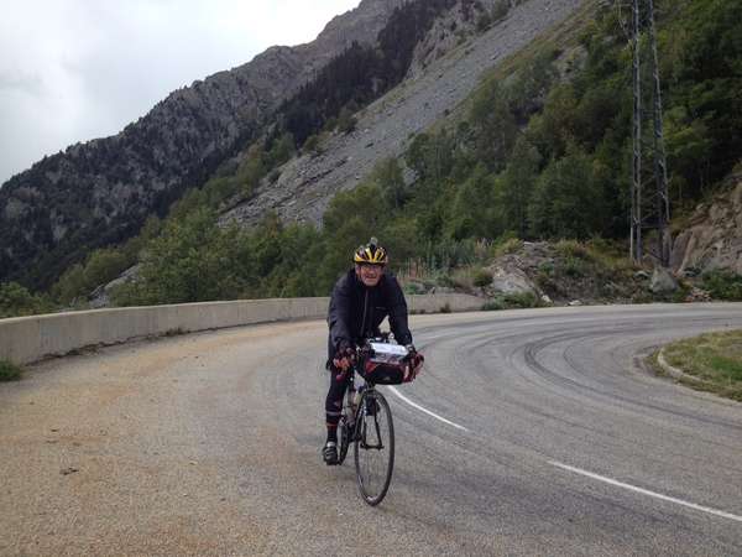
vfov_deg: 40.7
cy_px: 278
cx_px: 371
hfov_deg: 52.6
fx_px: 750
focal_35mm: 35
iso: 50
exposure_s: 1/606
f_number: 2.4
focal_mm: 4.28
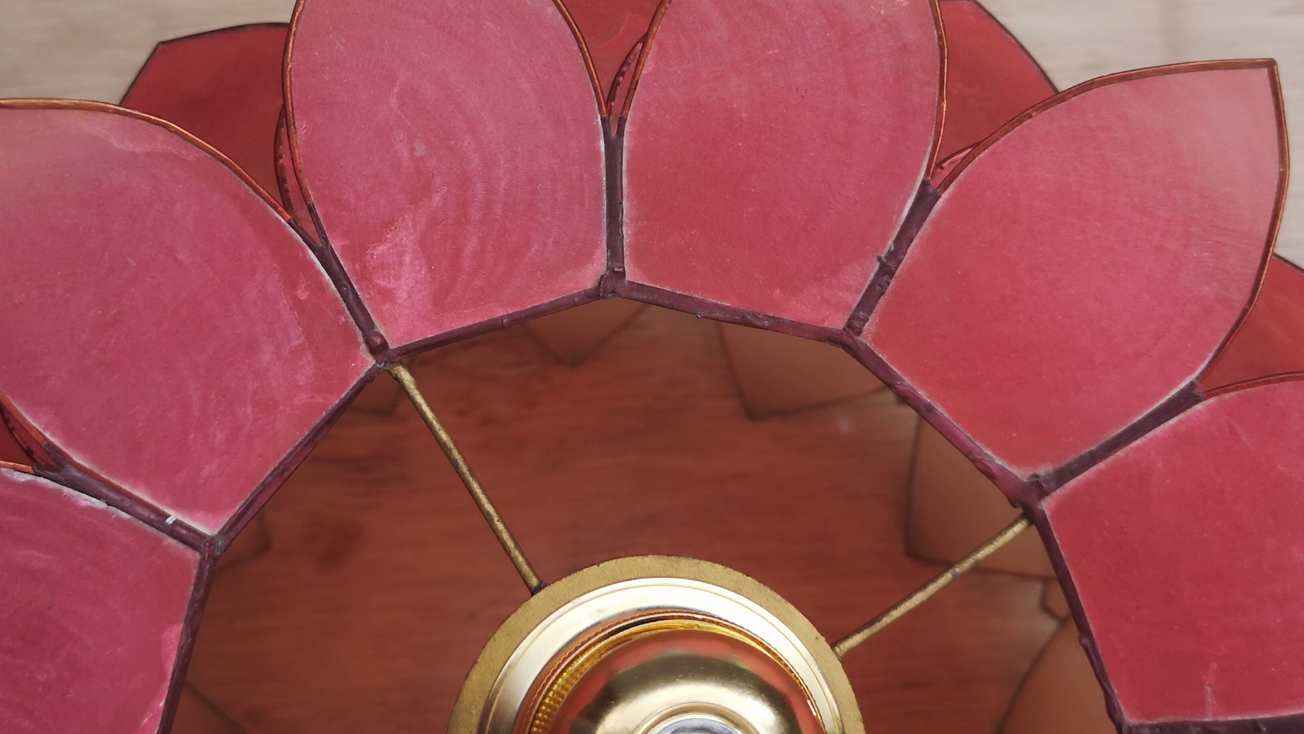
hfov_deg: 38.5
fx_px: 1867
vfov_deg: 22.1
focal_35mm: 54
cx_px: 666
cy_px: 226
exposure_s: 1/647
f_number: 1.8
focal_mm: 5.58
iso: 50
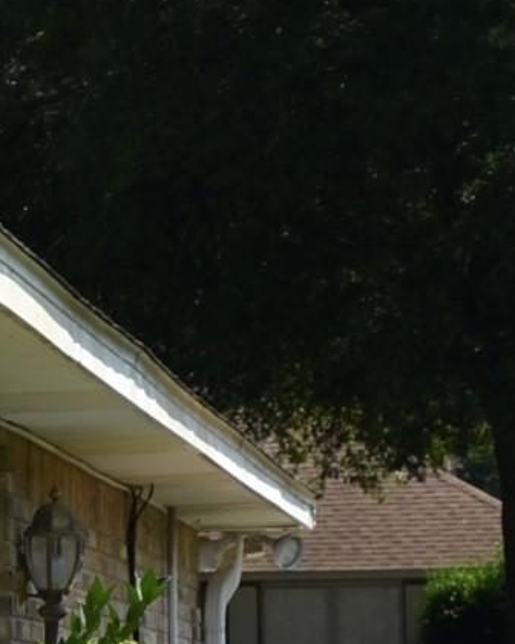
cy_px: 946
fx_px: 4592
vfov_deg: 7.9
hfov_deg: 6.4
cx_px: 553
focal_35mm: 241
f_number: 8
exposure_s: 1/250
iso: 100
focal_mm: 24
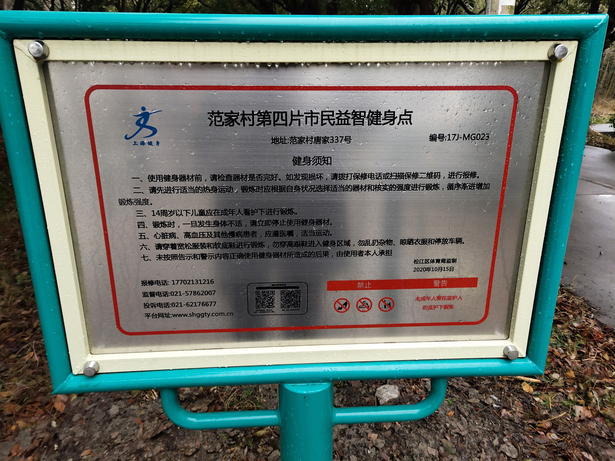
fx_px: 533
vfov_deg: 46.8
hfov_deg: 60.0
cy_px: 230
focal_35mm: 30
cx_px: 308
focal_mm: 4.35
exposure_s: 1/100
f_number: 1.79
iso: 145
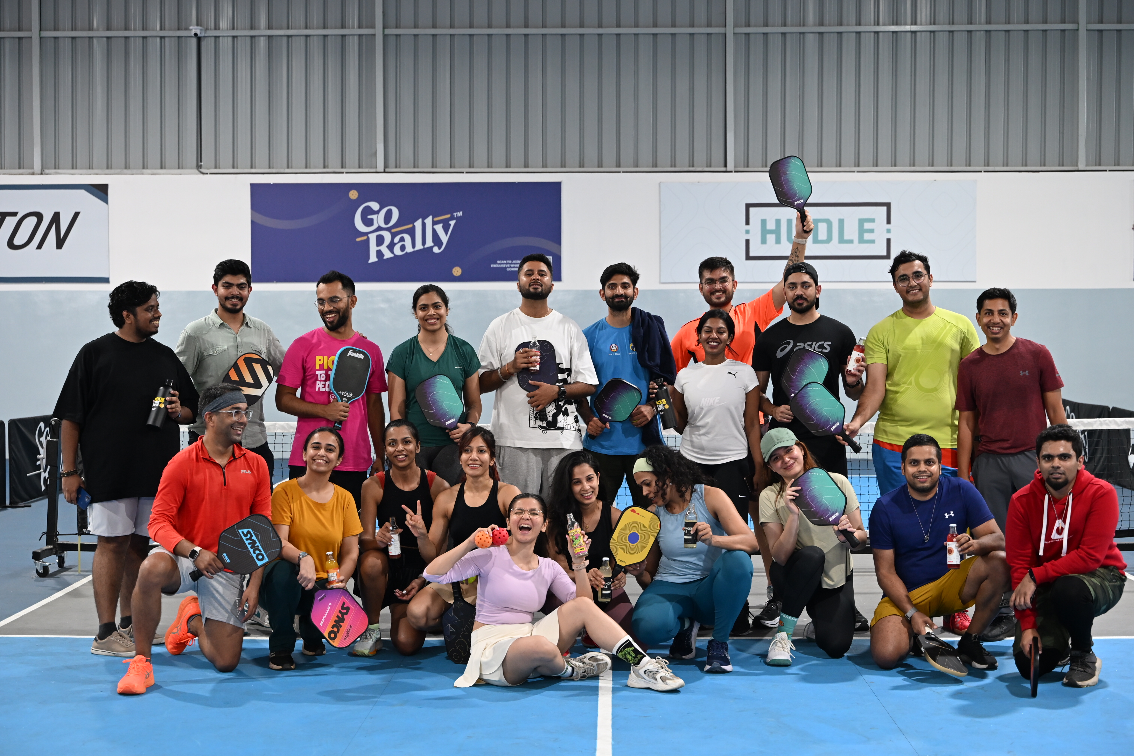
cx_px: 567
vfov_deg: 24.2
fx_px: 1764
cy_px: 378
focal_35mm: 56
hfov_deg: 35.6
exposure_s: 1/125
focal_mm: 56
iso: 1600
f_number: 3.5
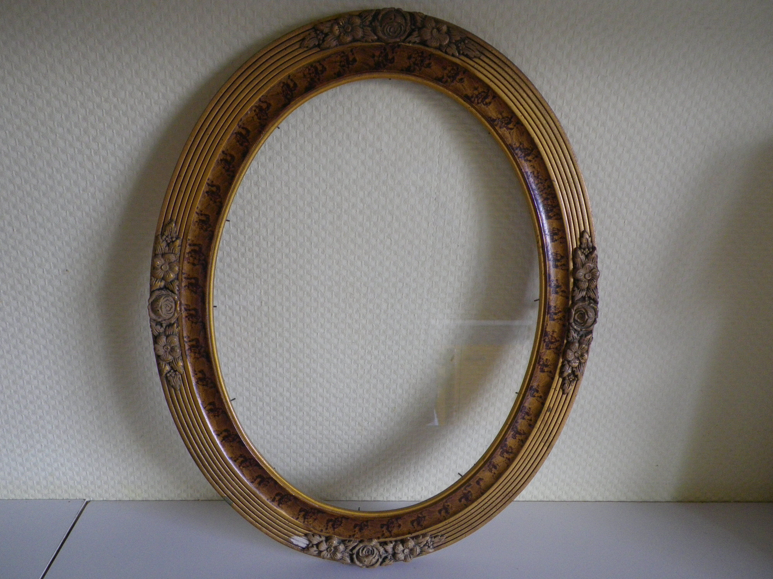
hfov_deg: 63.4
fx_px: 625
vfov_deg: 49.7
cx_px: 386
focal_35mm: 28
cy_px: 290
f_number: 2.6
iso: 200
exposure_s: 1/60
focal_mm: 4.9
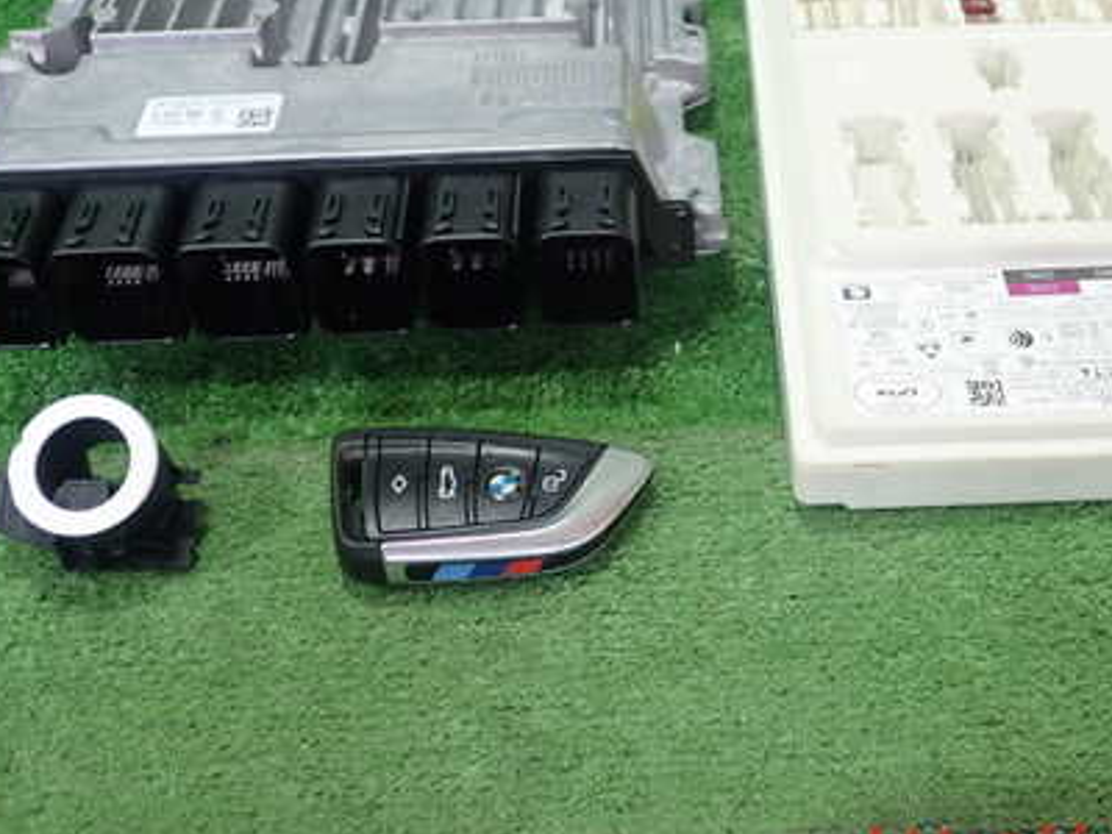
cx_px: 664
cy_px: 264
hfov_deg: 41.9
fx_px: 1446
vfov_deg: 31.9
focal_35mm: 45
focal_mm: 5.5
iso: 250
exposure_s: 1/125
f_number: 2.3
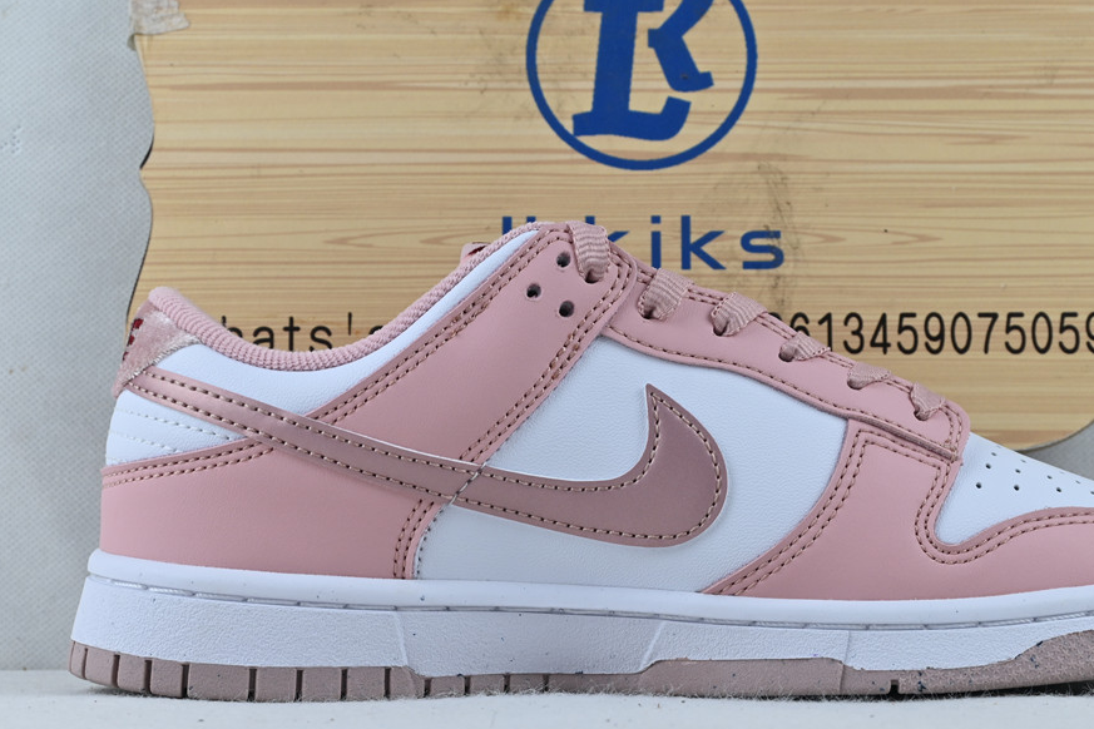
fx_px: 2037
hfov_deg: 30.0
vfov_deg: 20.3
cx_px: 648
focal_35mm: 67
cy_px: 457
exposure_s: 1/40
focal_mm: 32.5
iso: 100
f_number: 7.1
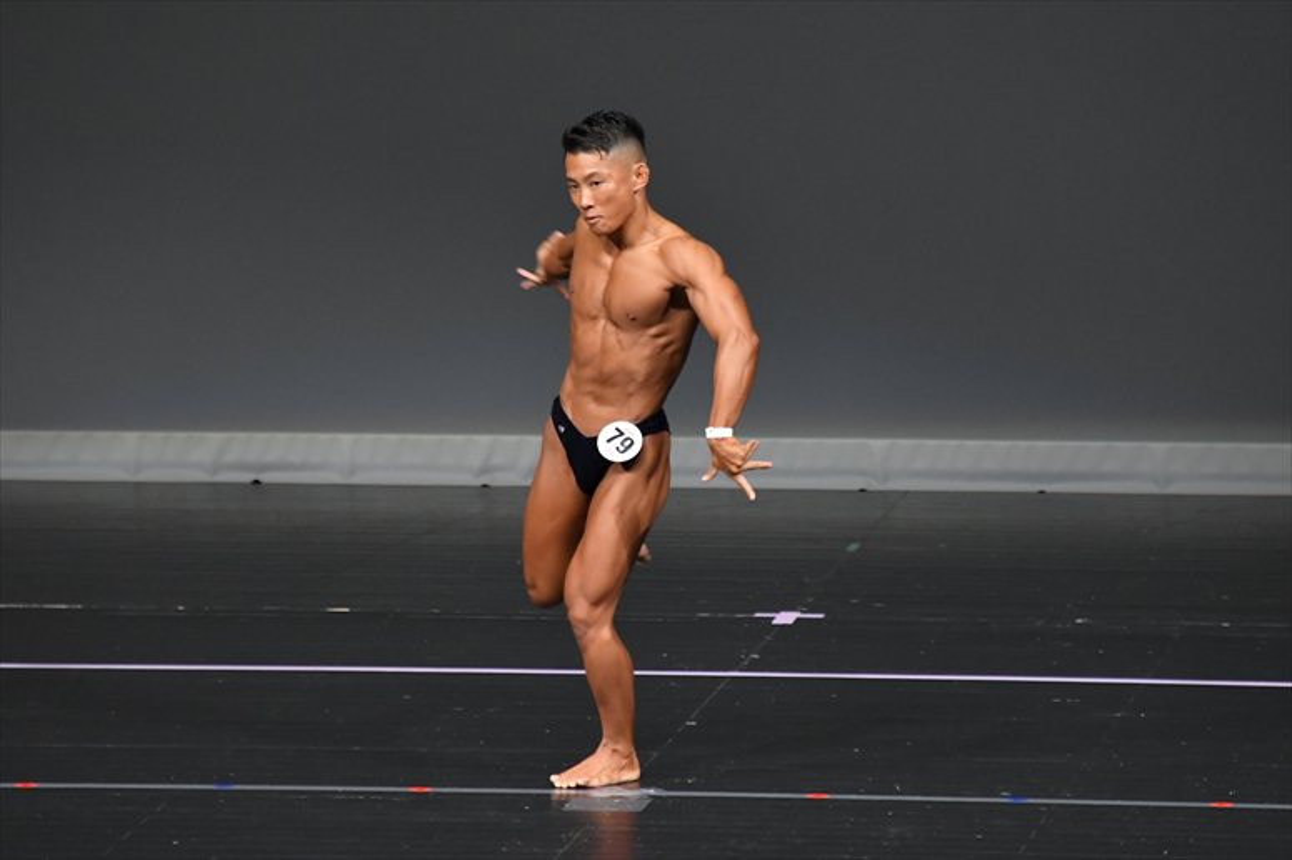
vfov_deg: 3.7
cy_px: 430
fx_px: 13452
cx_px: 646
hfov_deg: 5.5
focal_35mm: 375
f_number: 5.6
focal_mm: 250
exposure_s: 1/400
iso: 4000
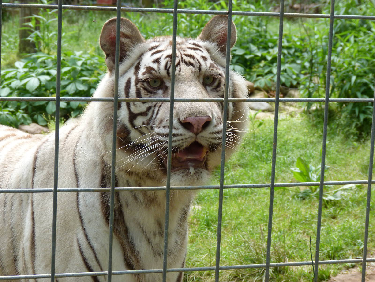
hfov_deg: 16.1
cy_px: 141
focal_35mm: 122
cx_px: 188
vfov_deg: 12.1
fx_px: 1322
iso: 160
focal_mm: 21.9
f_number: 4
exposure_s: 1/250
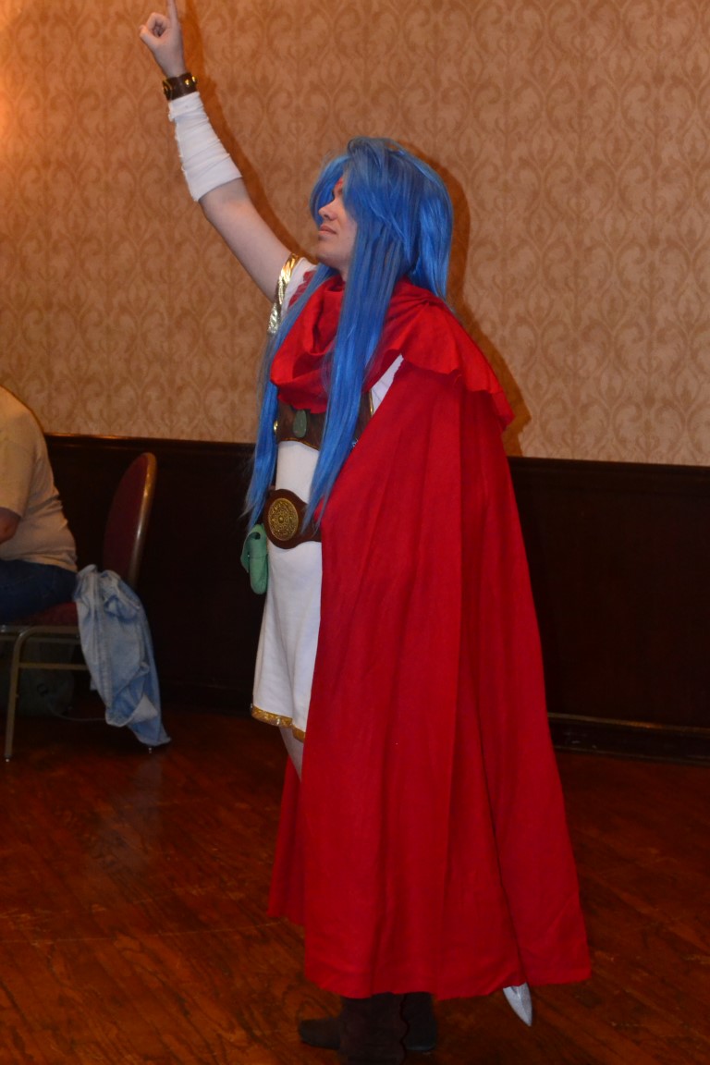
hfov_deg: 20.6
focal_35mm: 66
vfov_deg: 30.5
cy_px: 532
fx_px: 1952
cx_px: 355
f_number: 7.1
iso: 3200
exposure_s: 1/60
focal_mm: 44
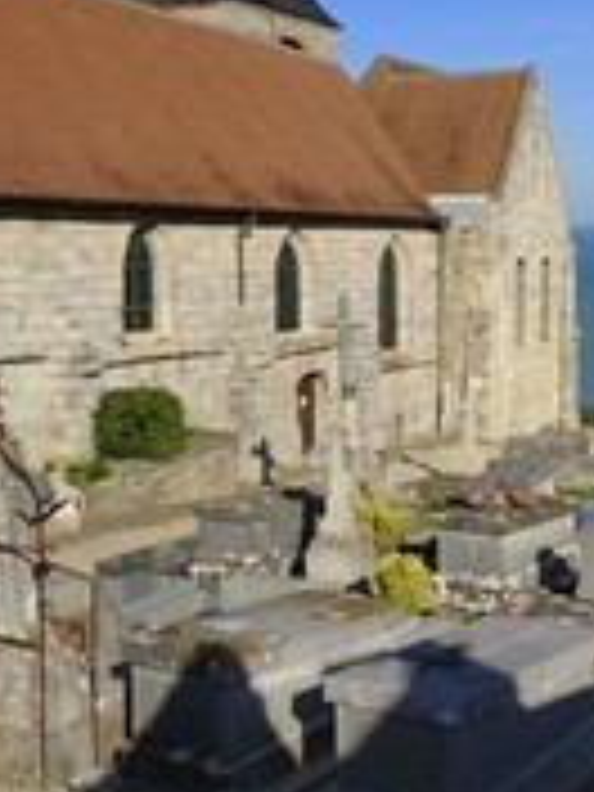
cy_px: 216
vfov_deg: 34.3
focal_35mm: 55
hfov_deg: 26.3
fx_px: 1258
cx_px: 418
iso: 200
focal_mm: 24
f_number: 13
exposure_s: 1/200
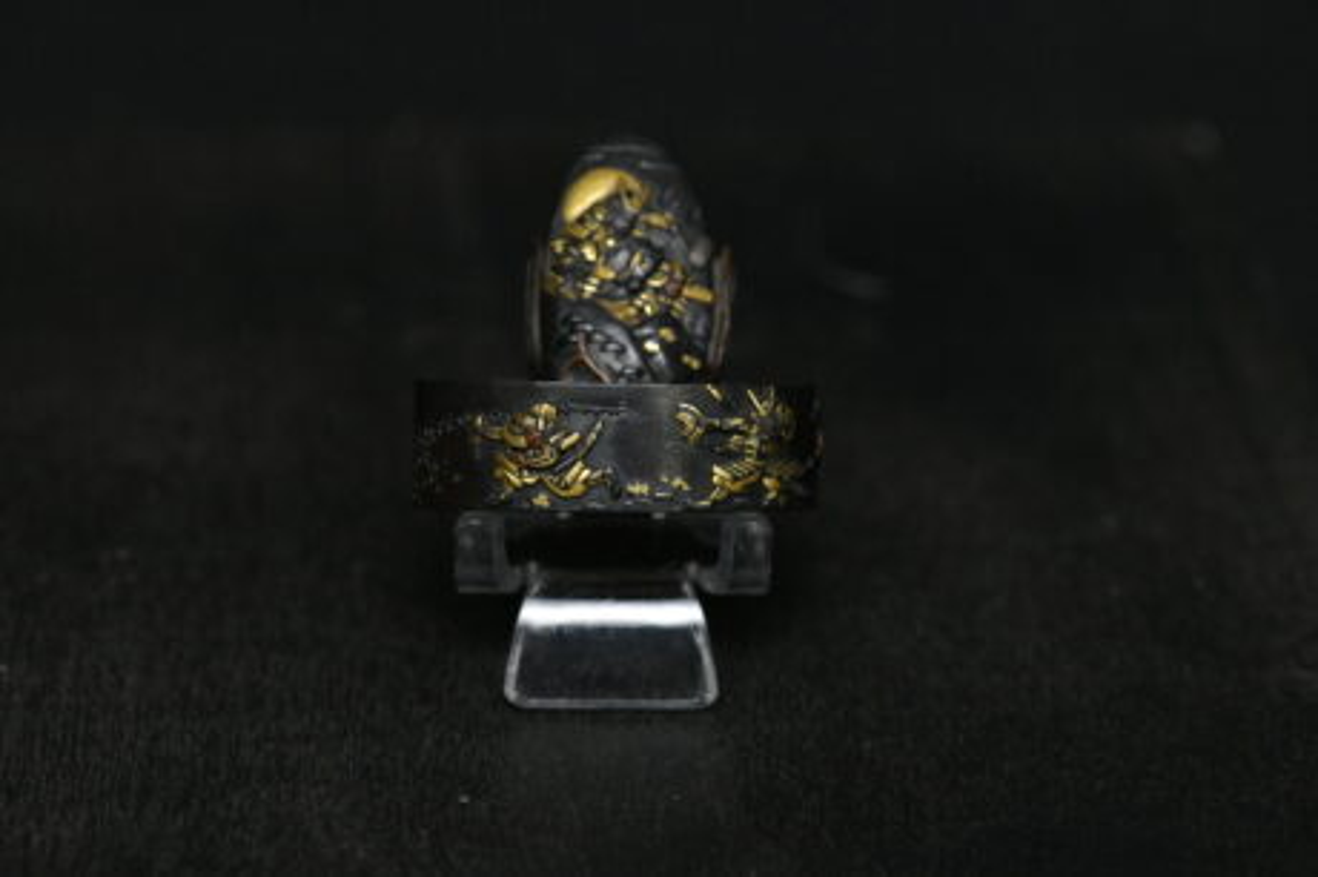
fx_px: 3841
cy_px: 438
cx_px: 659
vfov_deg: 13.0
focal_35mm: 105
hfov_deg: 19.5
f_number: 10
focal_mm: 105
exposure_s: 1/125
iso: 4500
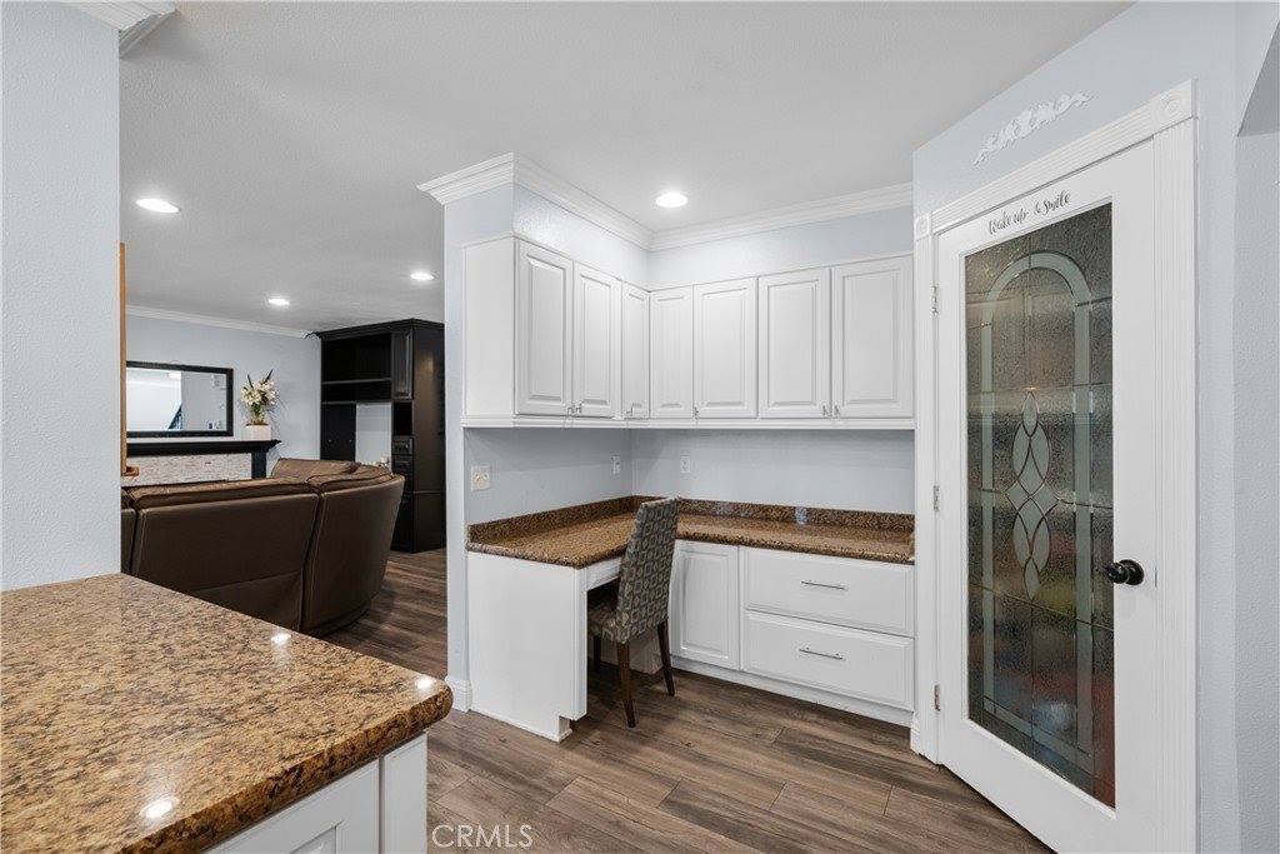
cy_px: 427
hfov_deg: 100.4
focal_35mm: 15
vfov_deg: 77.3
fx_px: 533
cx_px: 640
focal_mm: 15
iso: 200
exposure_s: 1/2
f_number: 9
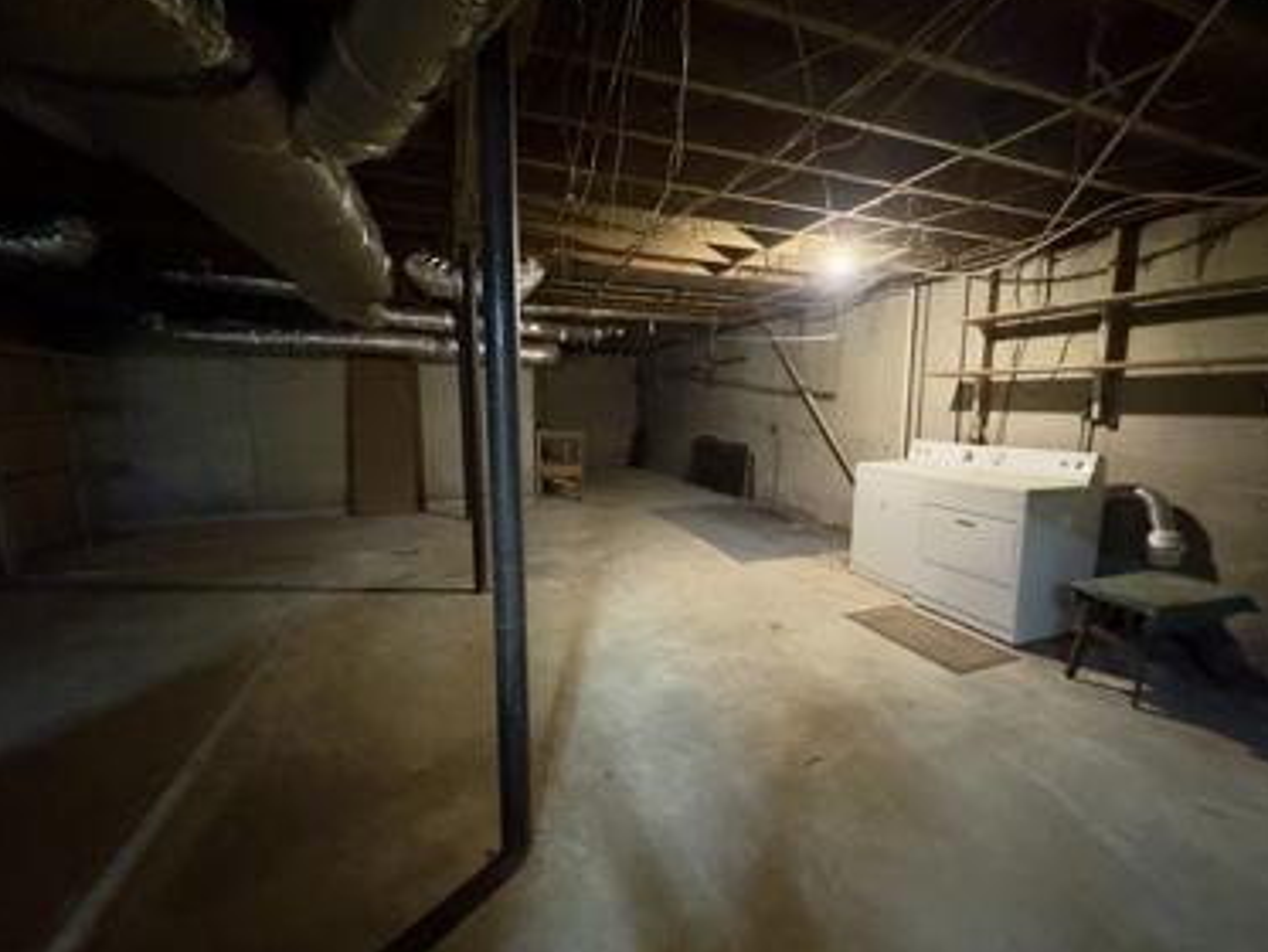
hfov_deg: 98.1
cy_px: 486
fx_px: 550
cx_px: 663
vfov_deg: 81.8
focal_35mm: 15
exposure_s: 1/30
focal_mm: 2.22
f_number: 2.2
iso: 2500
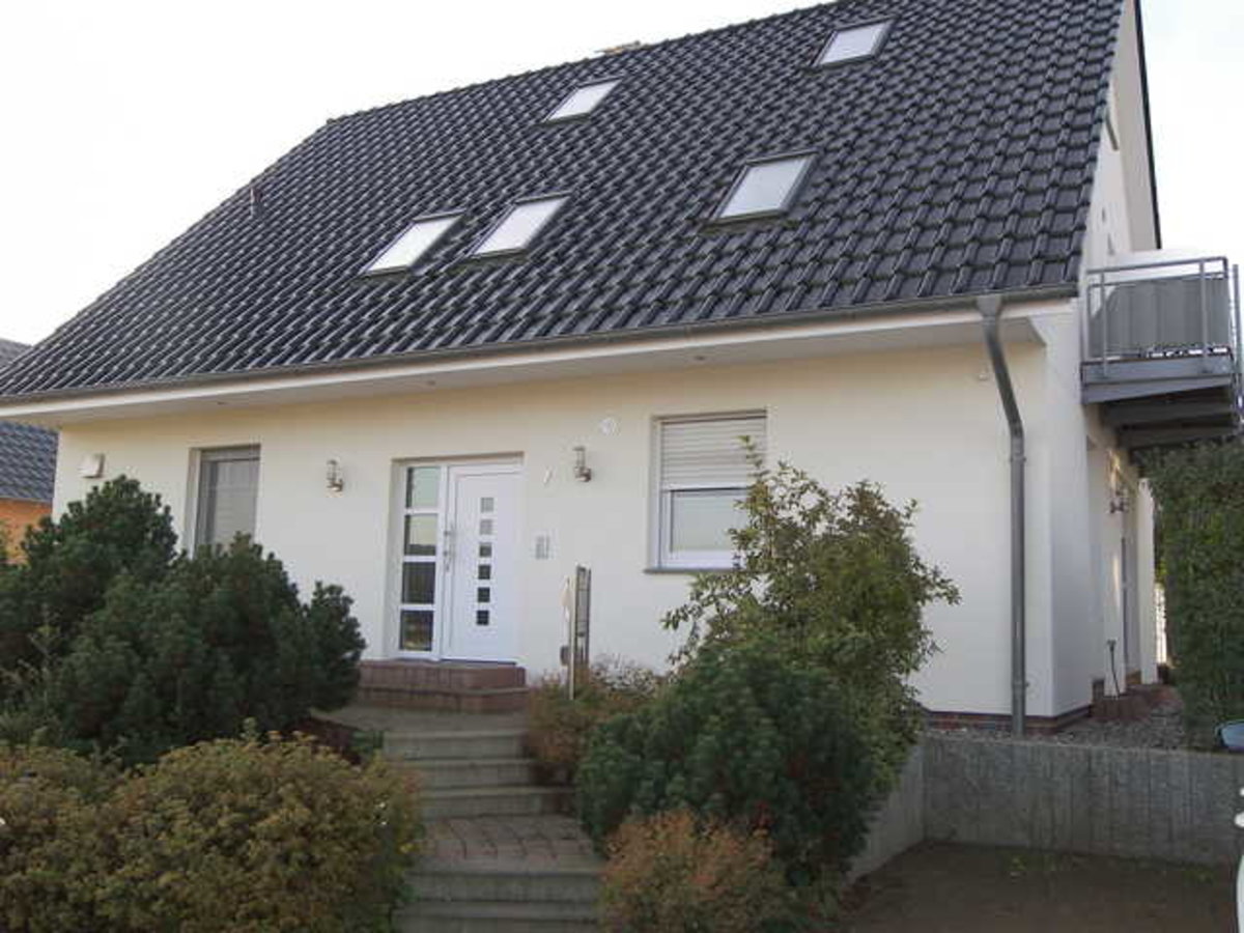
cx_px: 622
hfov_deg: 54.0
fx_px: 1222
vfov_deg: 41.8
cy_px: 466
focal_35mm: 34
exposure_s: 1/160
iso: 50
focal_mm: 7.1
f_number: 3.2
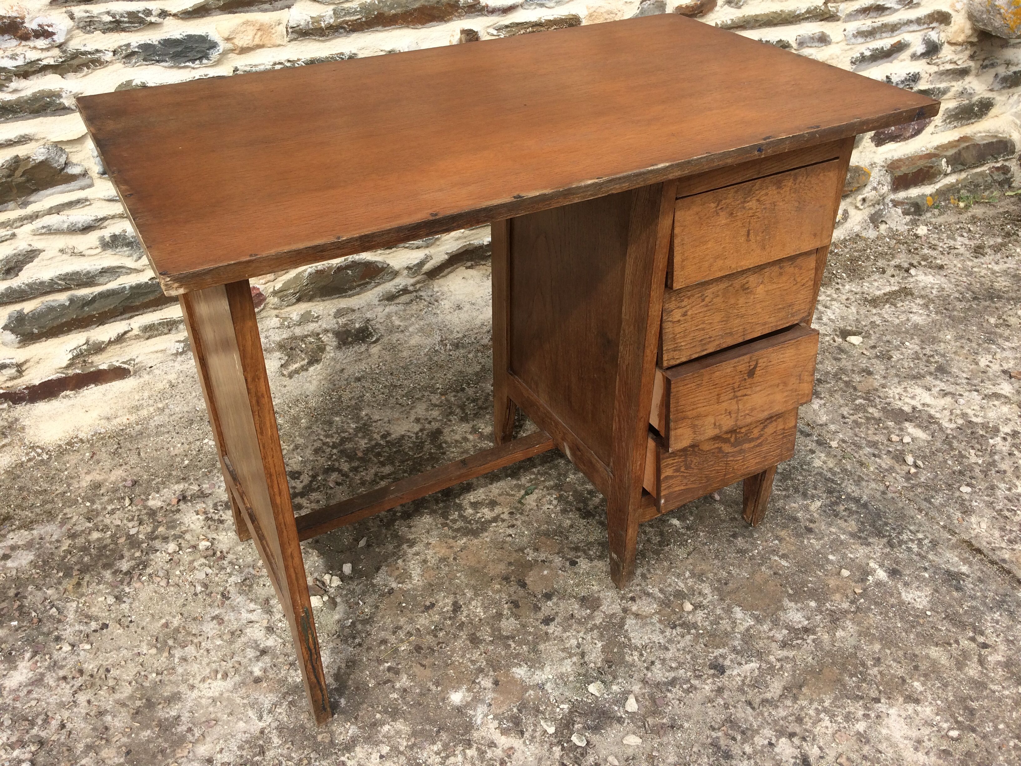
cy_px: 383
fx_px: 855
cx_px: 510
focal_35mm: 29
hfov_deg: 61.7
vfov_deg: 48.2
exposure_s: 1/892
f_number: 2.2
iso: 32
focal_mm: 4.15
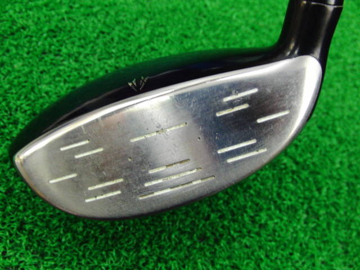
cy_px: 135
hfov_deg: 50.1
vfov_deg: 38.7
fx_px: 385
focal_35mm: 37
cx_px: 180
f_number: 3.6
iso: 400
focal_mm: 6.42
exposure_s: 1/25
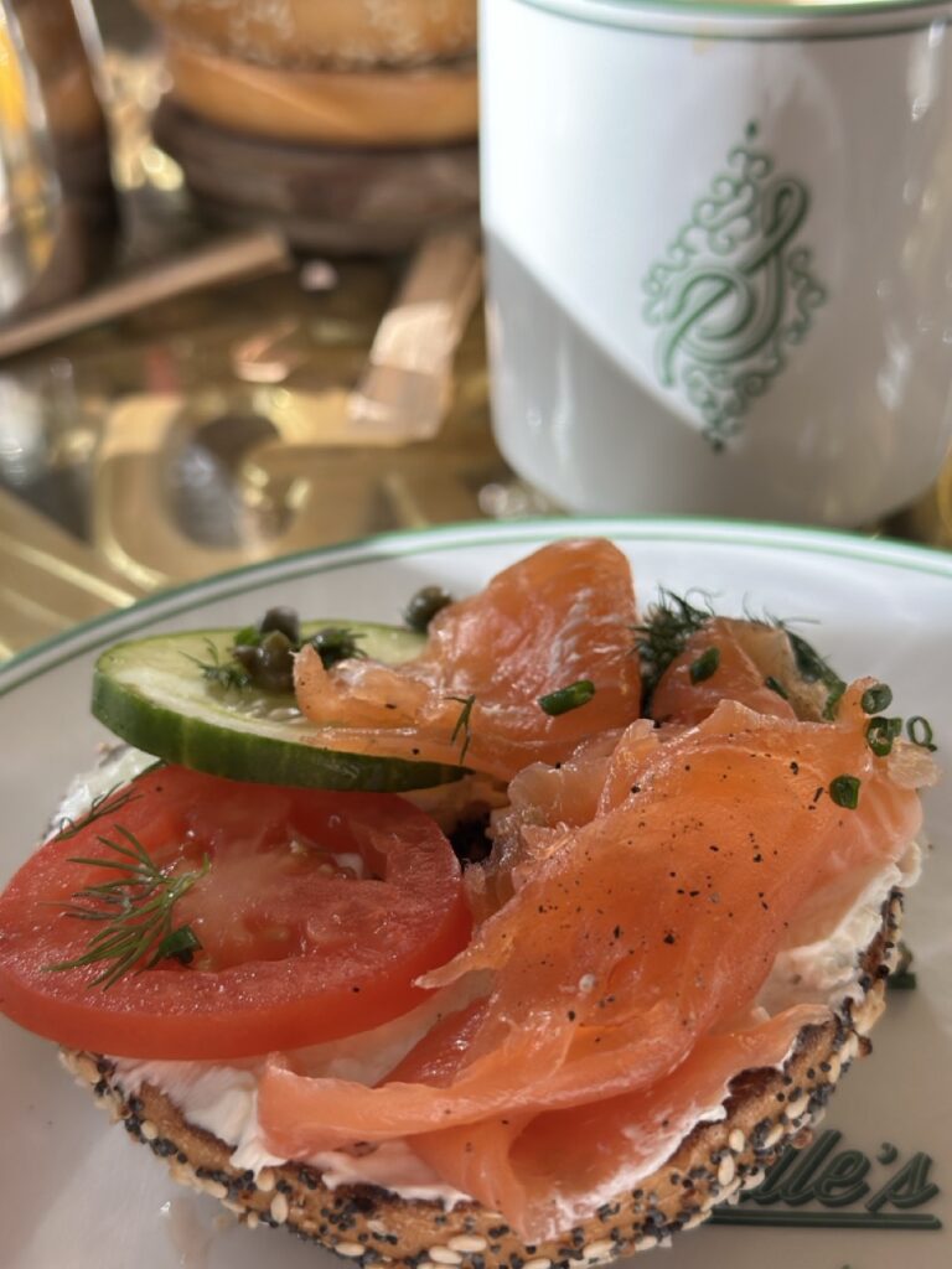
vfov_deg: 39.7
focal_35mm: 48
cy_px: 634
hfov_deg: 30.3
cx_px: 476
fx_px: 1760
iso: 80
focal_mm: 6.86
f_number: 1.78
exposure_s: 1/555
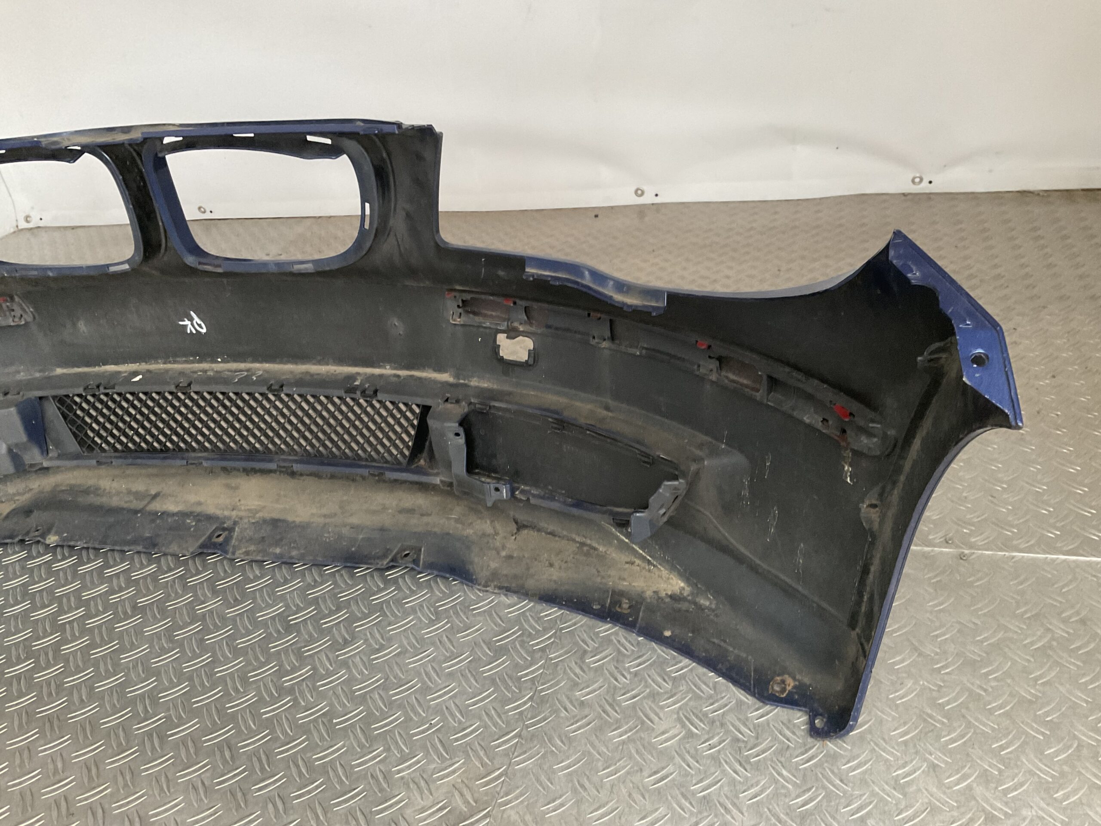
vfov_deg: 48.2
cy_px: 413
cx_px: 550
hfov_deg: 61.7
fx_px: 922
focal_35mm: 29
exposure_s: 1/60
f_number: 1.8
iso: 200
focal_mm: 3
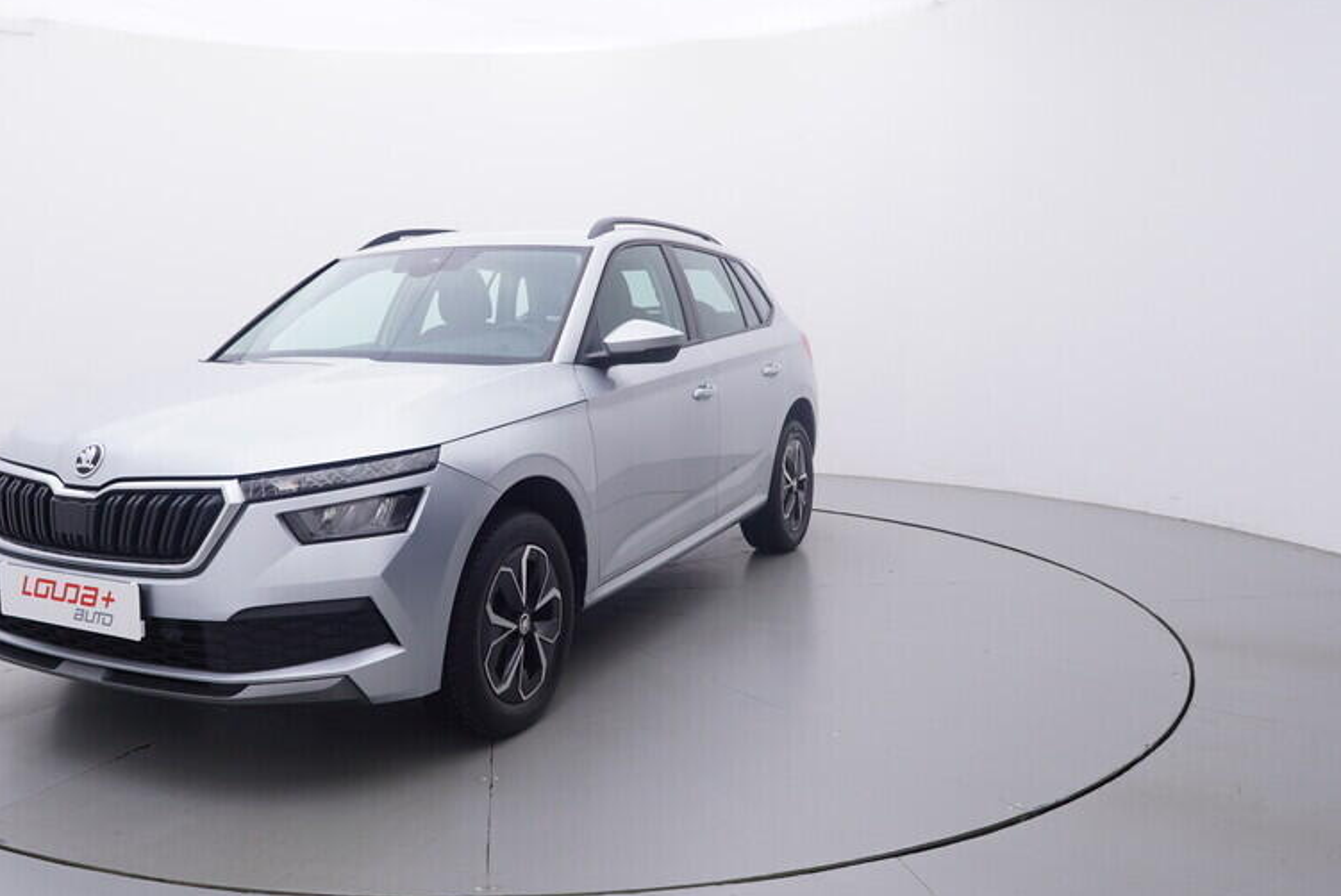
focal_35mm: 31
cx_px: 498
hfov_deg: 59.9
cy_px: 441
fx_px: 1144
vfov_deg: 42.8
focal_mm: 15
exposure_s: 1/80
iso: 200
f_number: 5
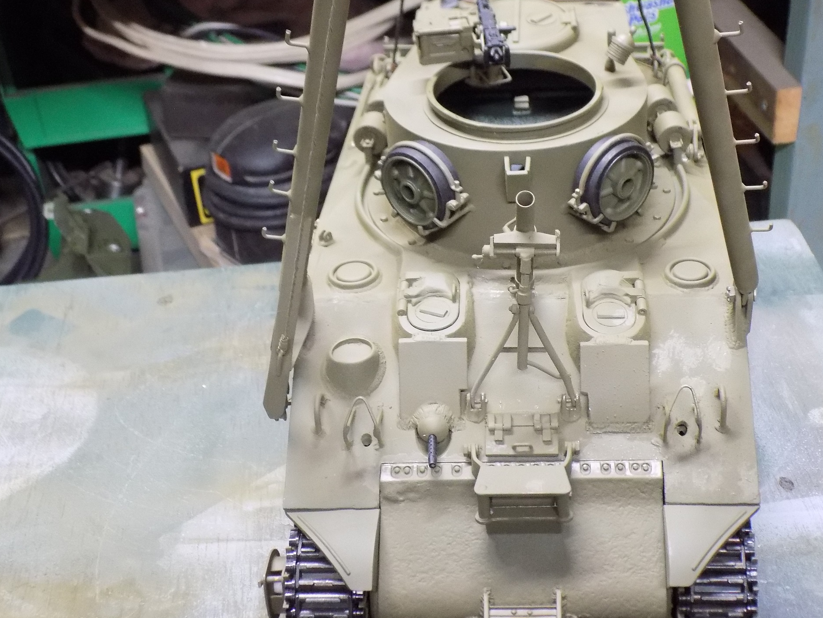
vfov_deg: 26.1
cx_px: 514
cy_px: 321
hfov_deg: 34.2
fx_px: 1332
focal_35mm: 56
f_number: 3.6
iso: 400
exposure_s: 1/10
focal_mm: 7.3
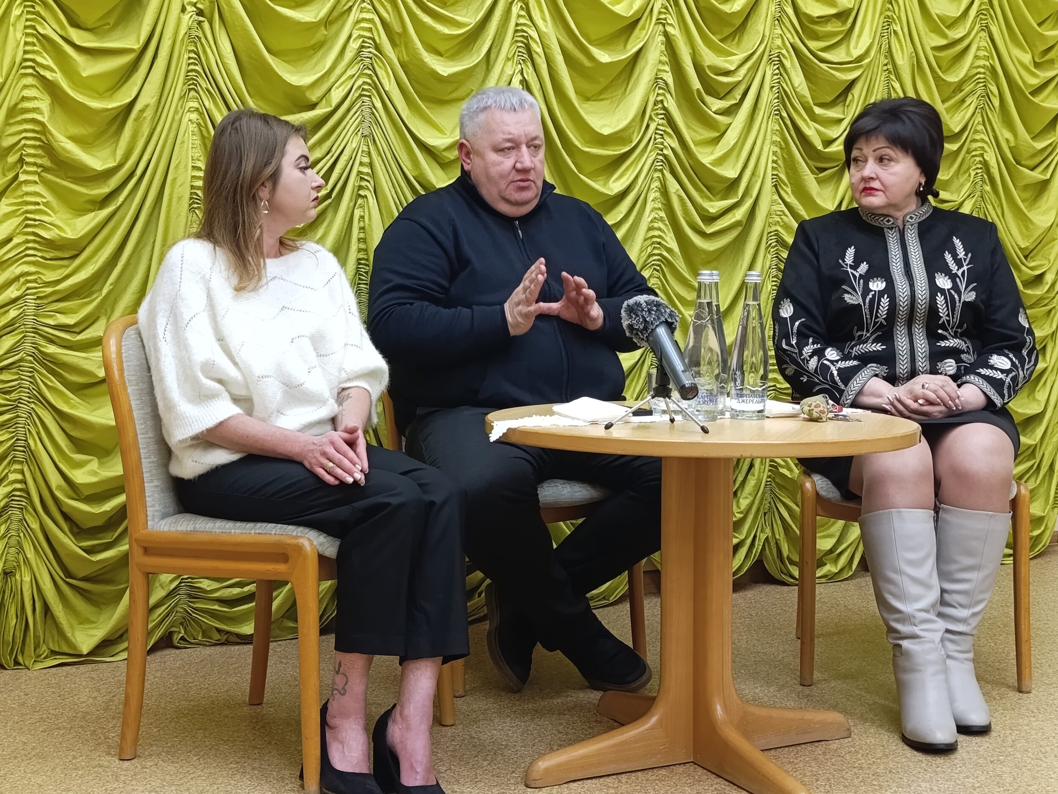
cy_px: 396
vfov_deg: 30.9
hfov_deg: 40.4
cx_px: 530
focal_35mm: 47
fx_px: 1437
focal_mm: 6.11
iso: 794
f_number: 1.65
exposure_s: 1/50
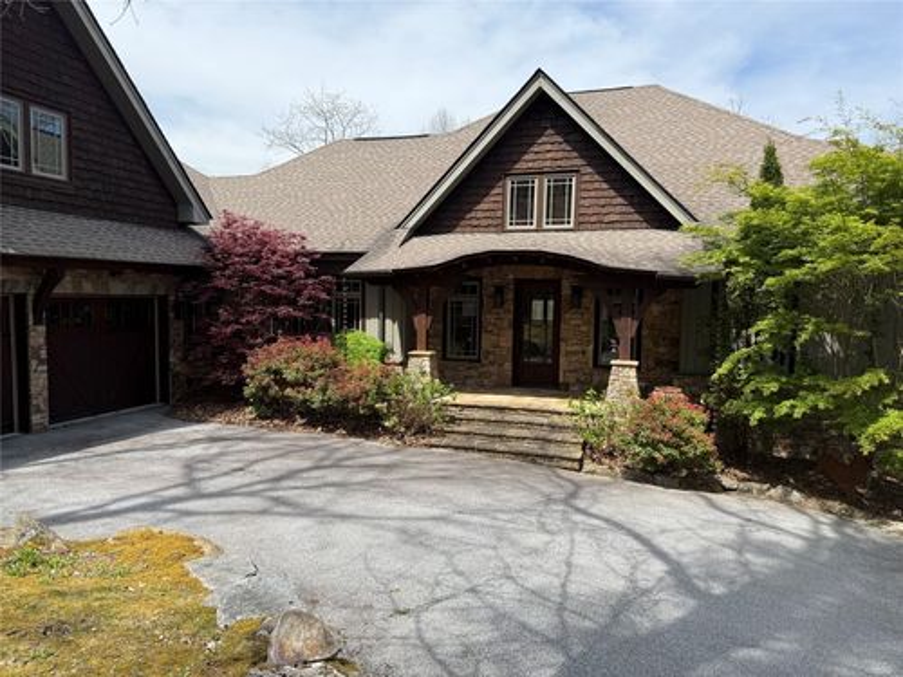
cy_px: 338
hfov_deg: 71.6
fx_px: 626
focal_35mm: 24
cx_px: 452
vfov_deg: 56.8
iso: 80
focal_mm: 6.76
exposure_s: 1/3021
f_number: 1.78
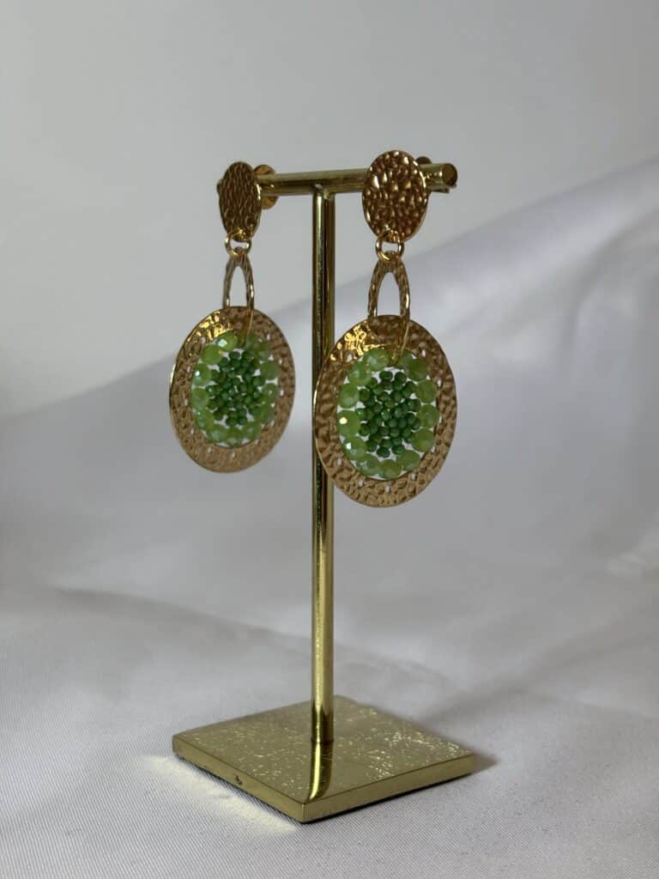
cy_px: 440
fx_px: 1320
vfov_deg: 36.8
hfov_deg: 28.0
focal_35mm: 52
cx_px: 330
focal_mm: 5.96
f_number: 1.6
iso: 25
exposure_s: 1/100
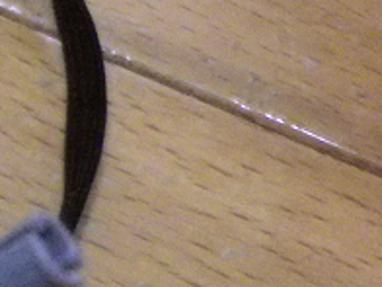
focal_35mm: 114
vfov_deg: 12.2
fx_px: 1258
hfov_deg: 14.4
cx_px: -380
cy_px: 467
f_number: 3.2
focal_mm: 5
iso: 800
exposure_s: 1/15
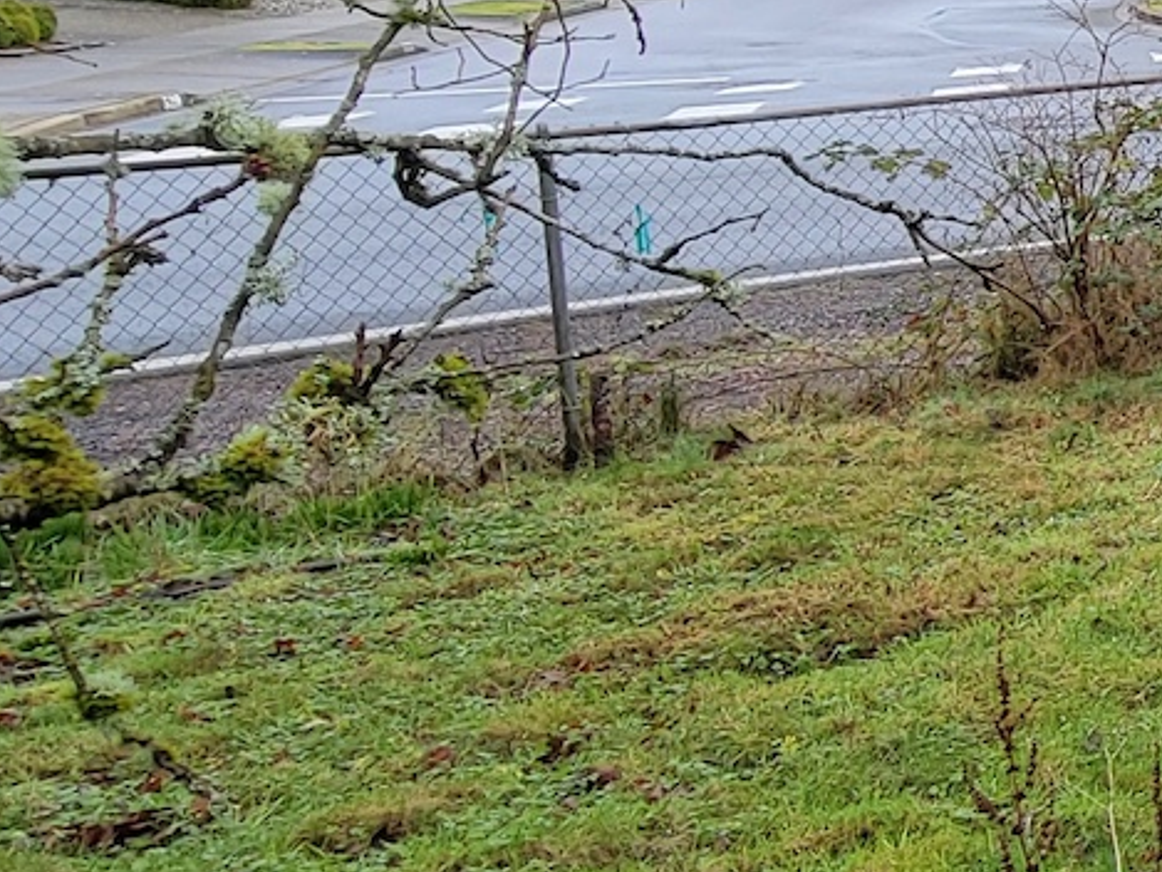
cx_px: 1933
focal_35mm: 61
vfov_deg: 23.4
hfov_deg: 22.7
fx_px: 2048
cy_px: 89
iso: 50
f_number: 2.2
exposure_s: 1/362
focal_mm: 2.2
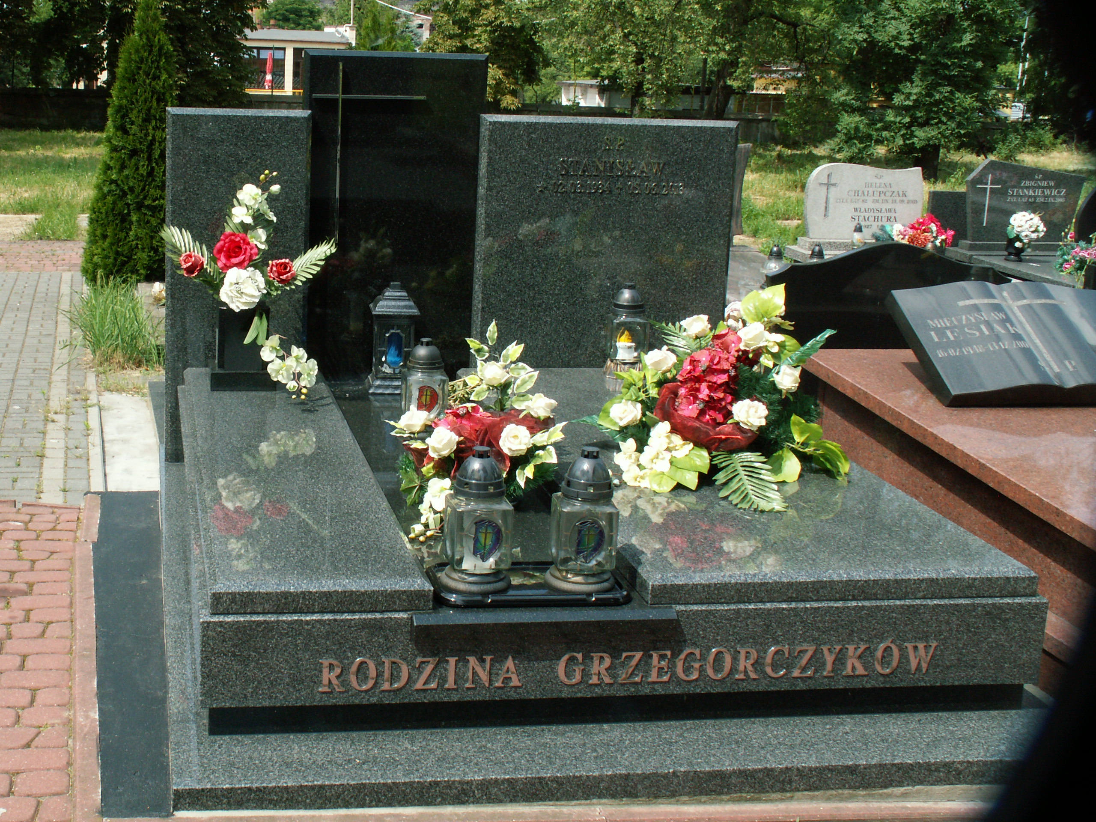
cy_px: 411
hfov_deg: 40.4
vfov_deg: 30.9
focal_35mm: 47
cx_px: 548
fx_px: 1488
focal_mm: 7.86
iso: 50
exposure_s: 1/100
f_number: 8
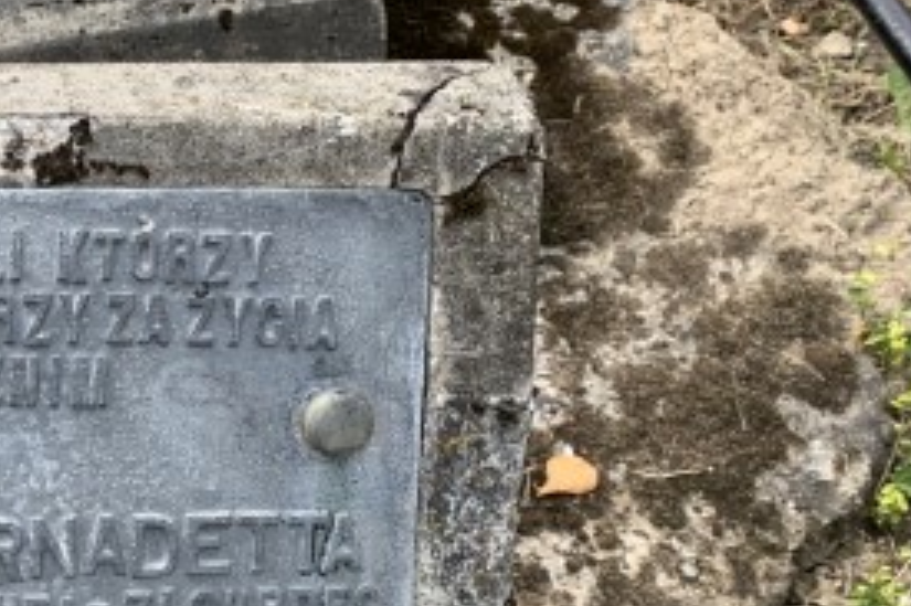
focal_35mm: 63
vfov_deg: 21.4
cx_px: -113
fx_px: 1593
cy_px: 424
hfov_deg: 28.7
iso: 25
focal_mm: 4.25
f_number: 1.8
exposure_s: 1/507
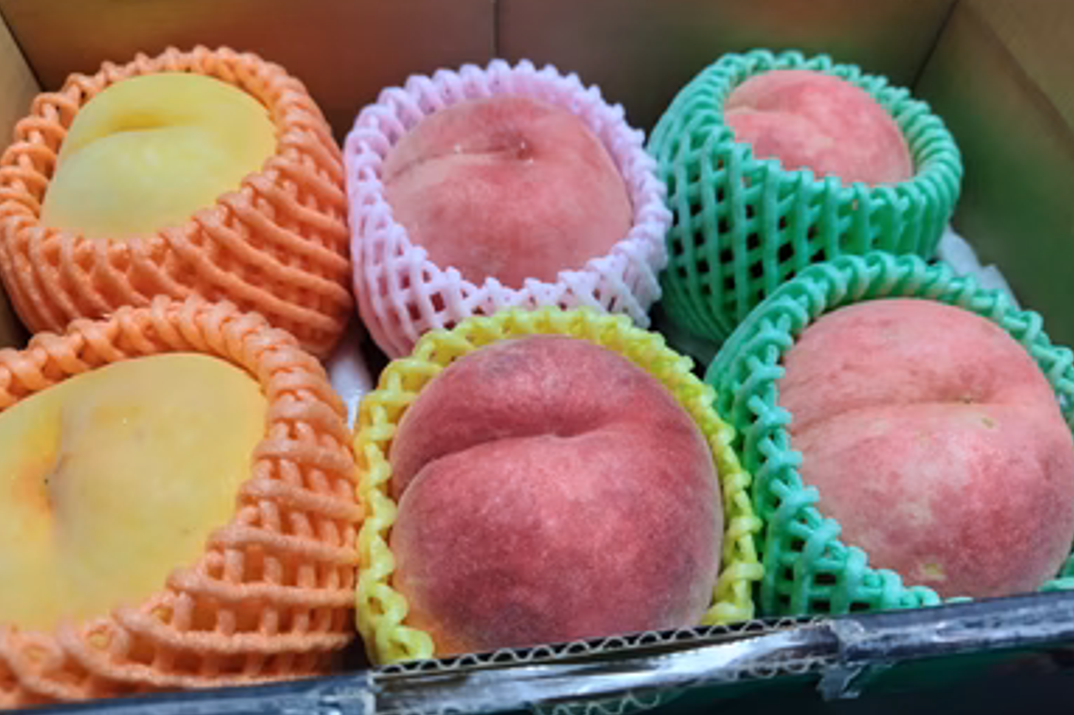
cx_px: 555
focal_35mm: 25
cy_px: 379
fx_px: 745
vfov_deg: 51.2
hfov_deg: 71.5
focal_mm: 5.5
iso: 522
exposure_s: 1/120
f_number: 1.9
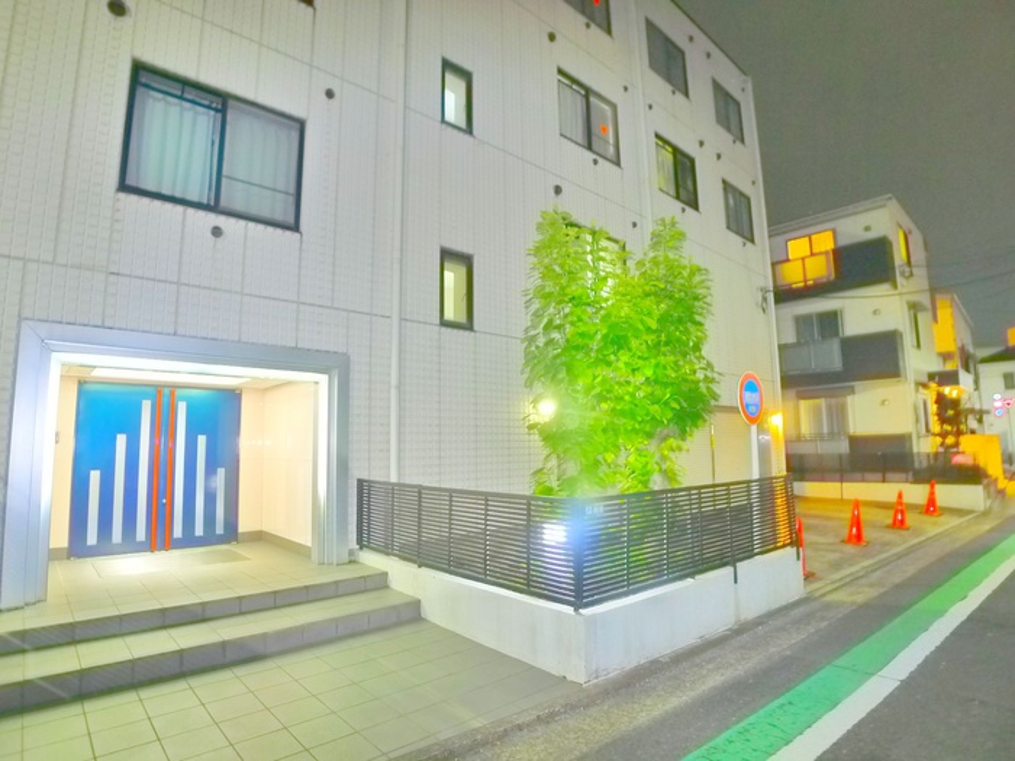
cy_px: 380
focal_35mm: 24
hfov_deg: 71.6
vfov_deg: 56.8
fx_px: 704
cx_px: 508
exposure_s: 1/2
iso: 400
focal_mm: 5.1
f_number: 2
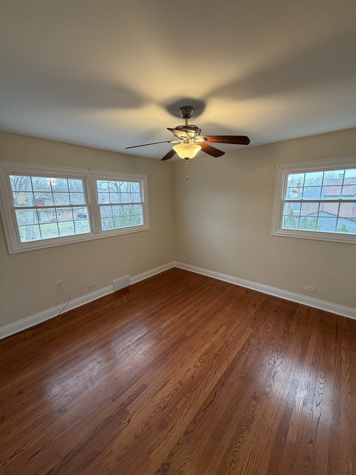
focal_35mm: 14
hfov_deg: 85.7
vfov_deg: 102.1
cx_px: 178
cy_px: 238
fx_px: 192
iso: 160
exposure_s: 1/60
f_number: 2.2
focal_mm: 2.22
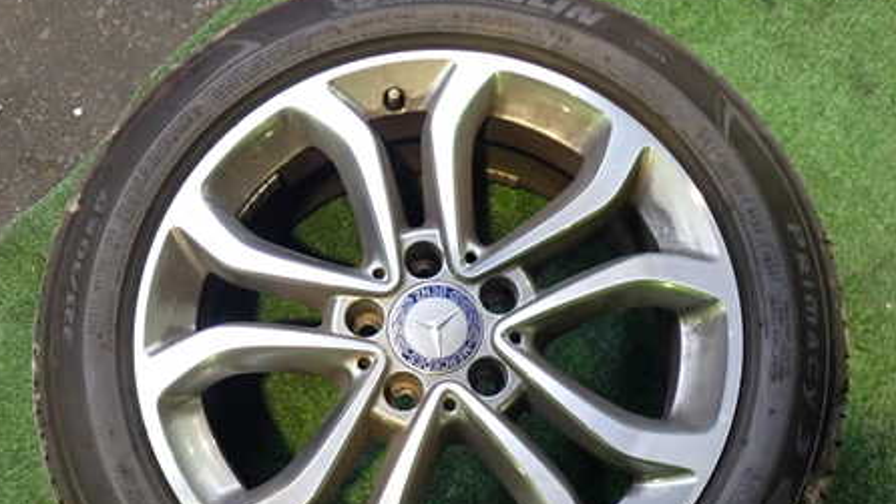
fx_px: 1045
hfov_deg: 46.3
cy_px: 373
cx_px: 410
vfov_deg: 26.8
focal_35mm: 44
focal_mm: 5.4
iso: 400
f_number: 2.3
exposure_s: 1/30
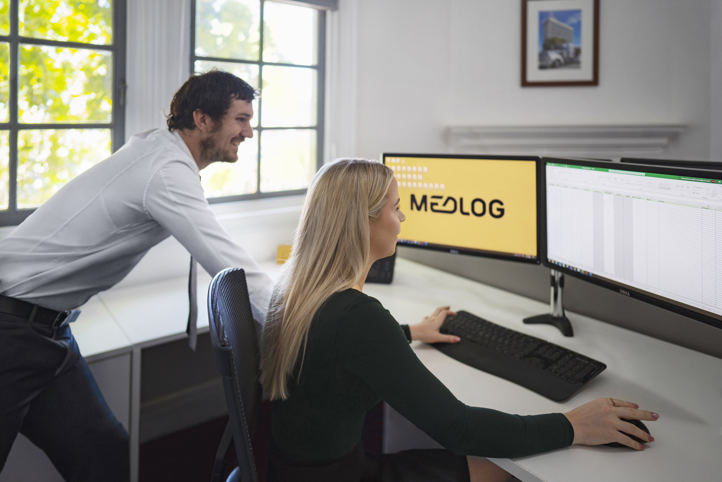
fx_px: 481
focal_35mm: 24
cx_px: 361
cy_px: 241
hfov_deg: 73.7
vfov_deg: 53.1
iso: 100
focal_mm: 24
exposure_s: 1/125
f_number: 1.4
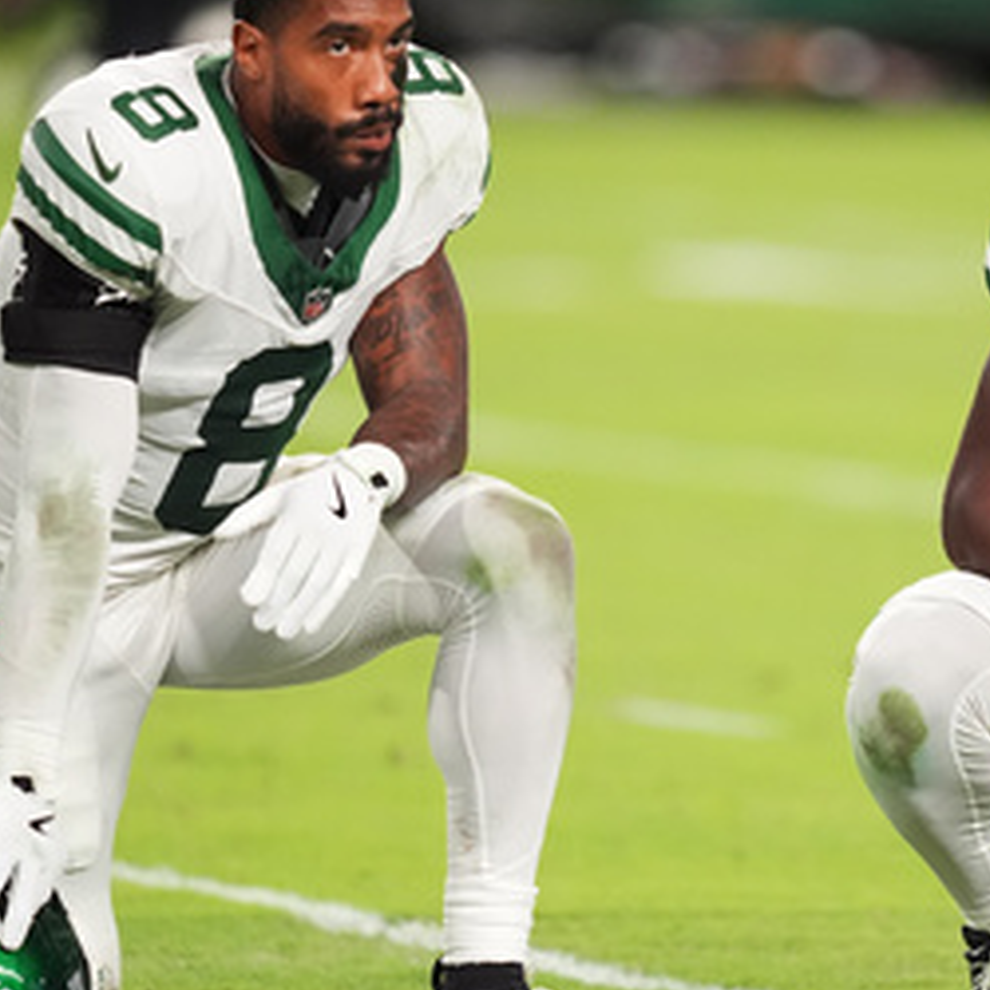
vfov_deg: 2.5
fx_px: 22488
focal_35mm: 695
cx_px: 828
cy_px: 513
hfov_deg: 2.5
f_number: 2.8
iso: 4000
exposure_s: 1/2000
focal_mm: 400
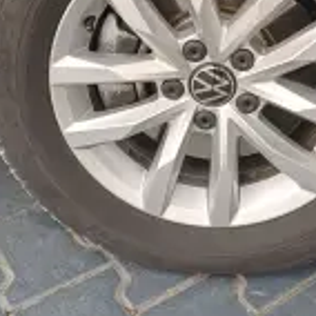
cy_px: 45
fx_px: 578
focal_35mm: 56
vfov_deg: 29.5
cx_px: 211
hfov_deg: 30.3
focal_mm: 4.65
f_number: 1.8
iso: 64
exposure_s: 1/100
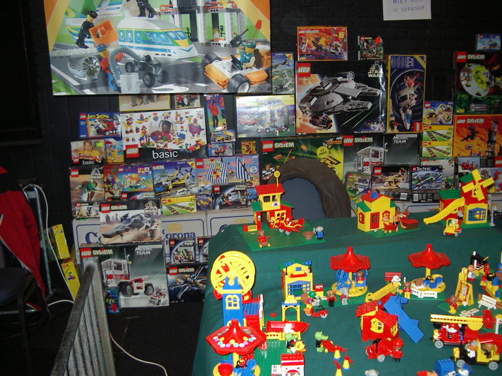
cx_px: 251
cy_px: 188
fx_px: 551
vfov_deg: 37.7
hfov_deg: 49.0
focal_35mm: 38
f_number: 2.6
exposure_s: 1/60
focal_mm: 5.8
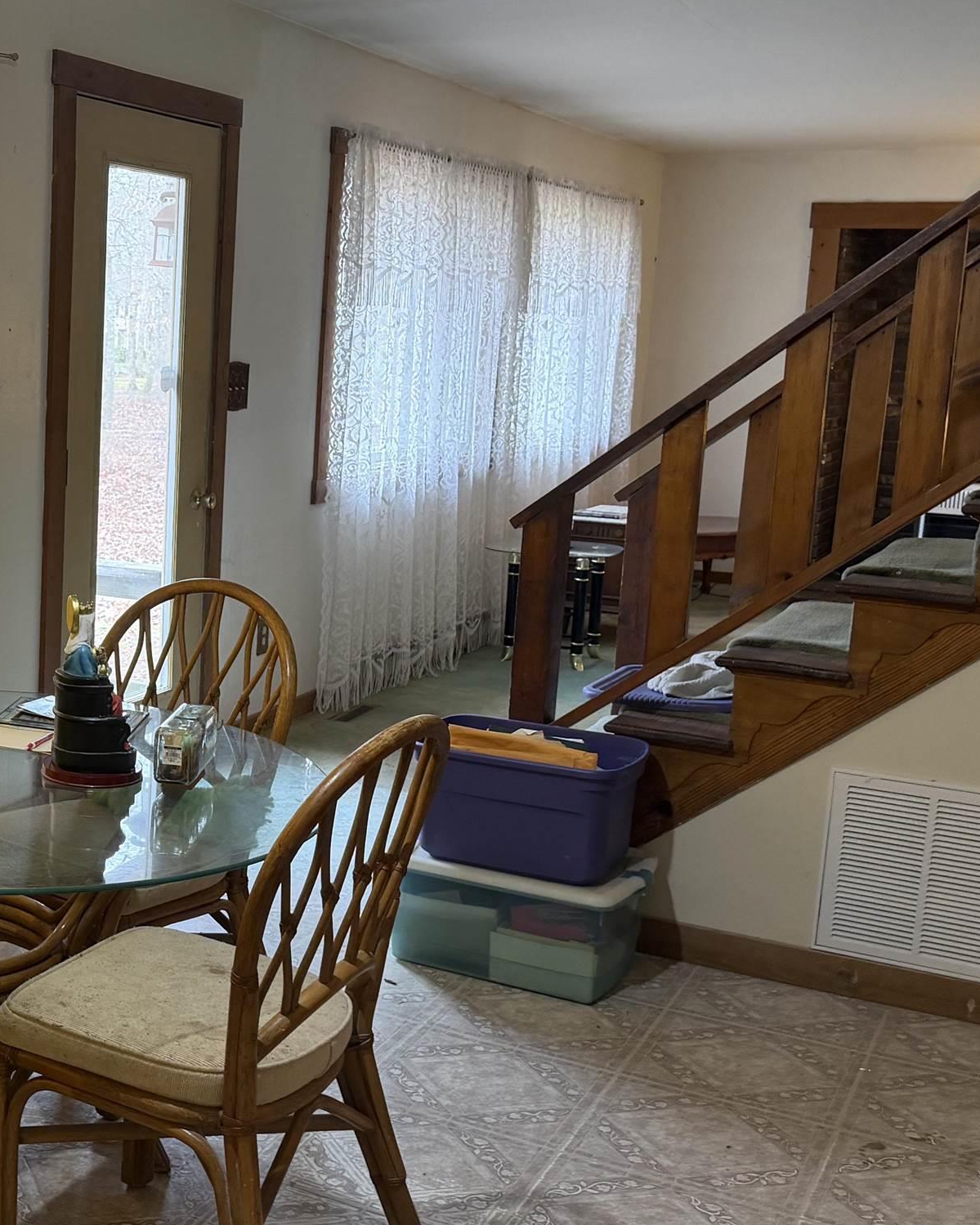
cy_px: 622
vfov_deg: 38.8
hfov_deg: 29.7
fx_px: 1740
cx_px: 47
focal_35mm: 48
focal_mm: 6.76
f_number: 1.78
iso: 160
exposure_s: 1/60
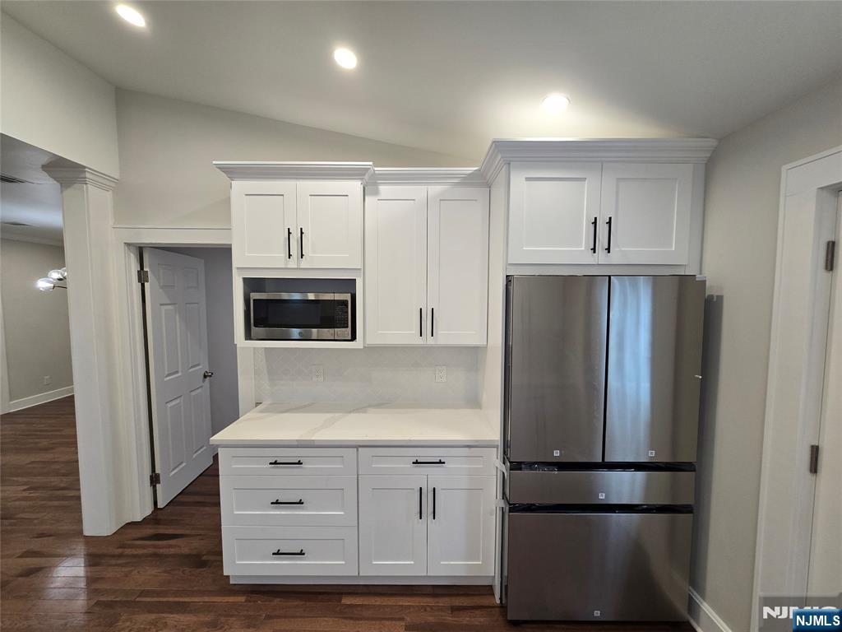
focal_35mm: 13
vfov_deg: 89.9
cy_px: 316
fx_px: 316
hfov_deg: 106.2
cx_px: 421
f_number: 2.2
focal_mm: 2.2
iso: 100
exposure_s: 1/60
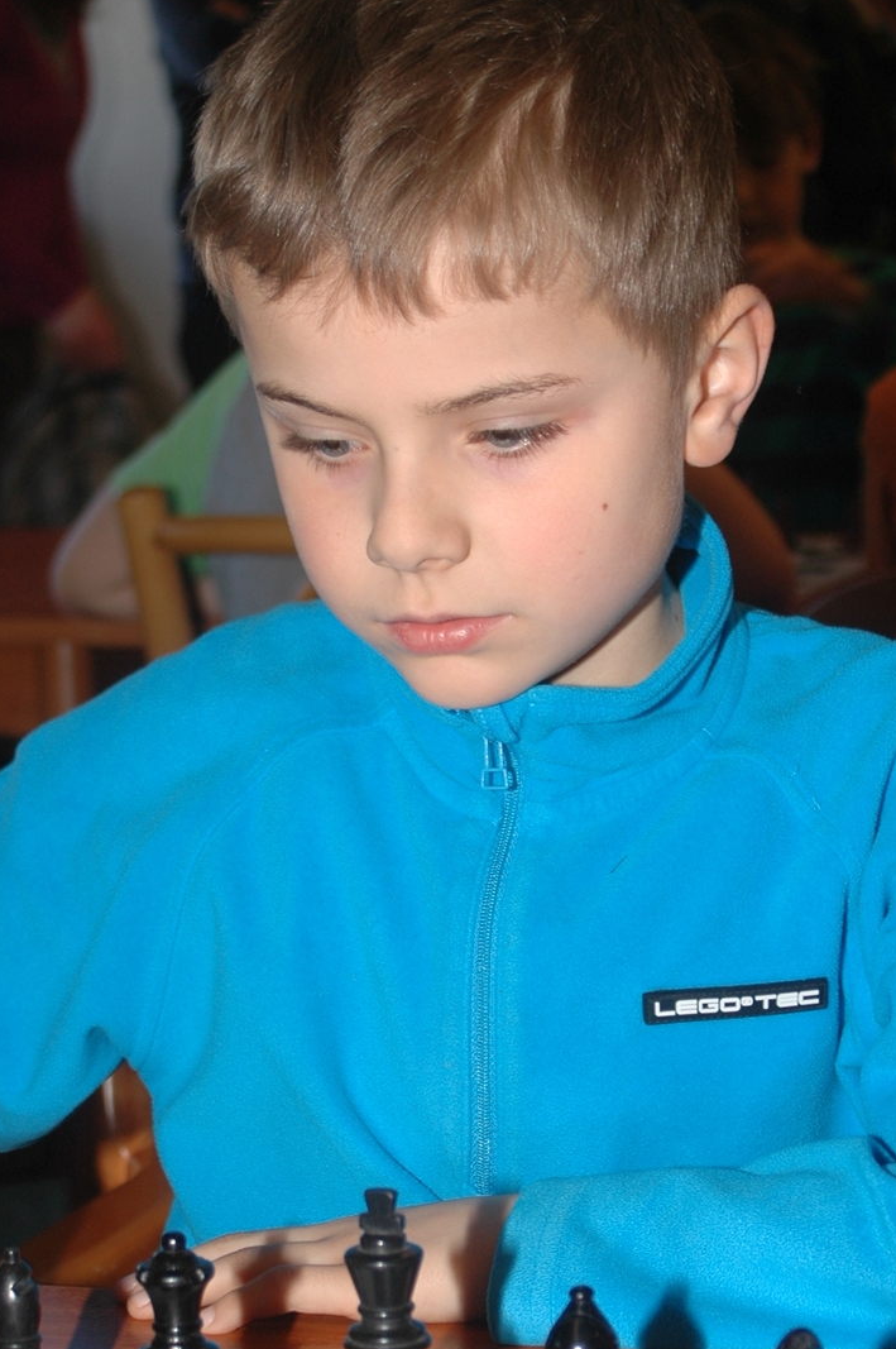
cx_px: 523
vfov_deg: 18.9
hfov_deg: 12.6
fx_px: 4041
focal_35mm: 108
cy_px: 771
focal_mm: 48
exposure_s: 1/60
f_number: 5.6
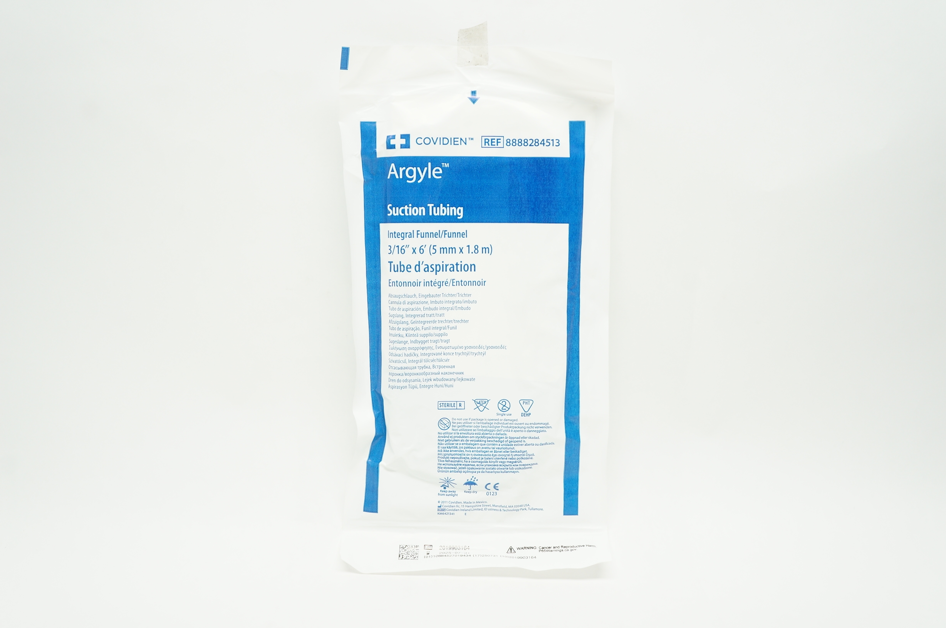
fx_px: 787
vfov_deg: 43.5
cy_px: 314
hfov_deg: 62.0
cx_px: 473
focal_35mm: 30
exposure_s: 1/30
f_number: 8
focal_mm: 20
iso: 400
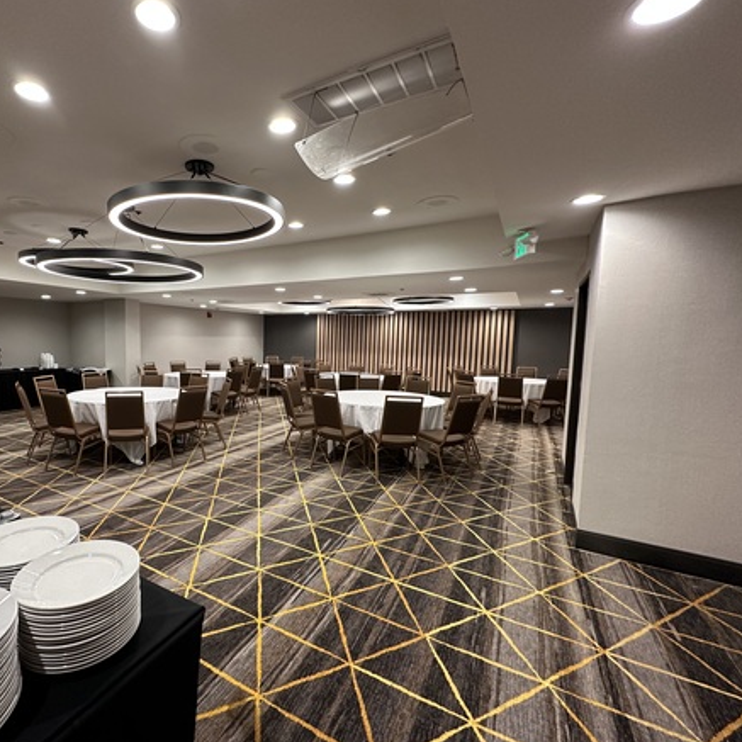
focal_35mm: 17
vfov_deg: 84.0
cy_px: 374
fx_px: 412
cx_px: 268
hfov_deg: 82.0
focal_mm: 2.22
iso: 250
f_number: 2.2
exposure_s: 1/60
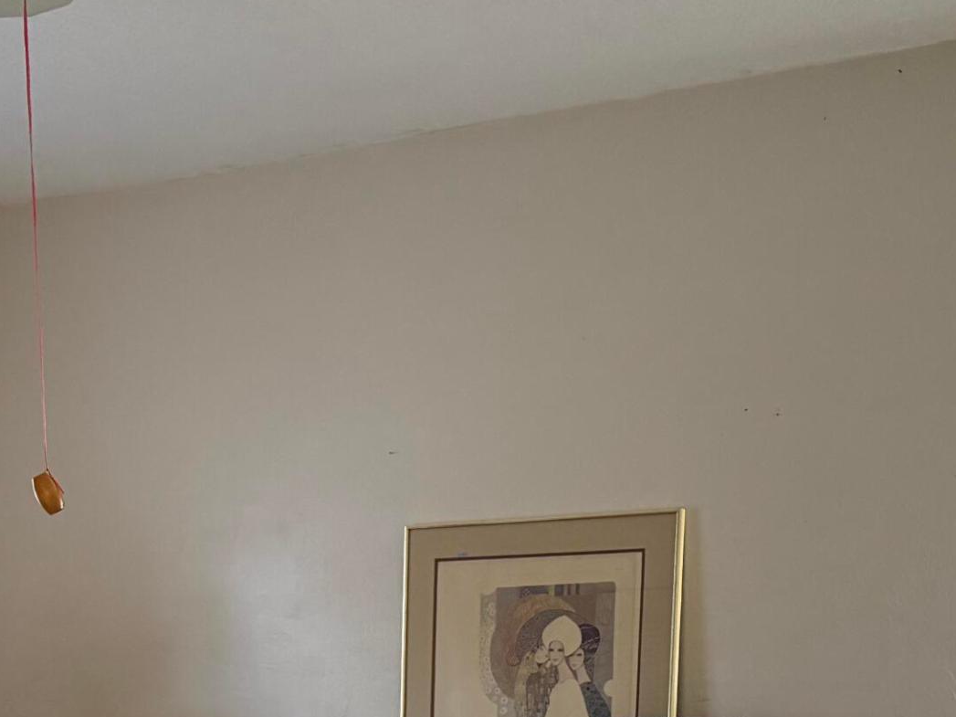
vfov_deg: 20.4
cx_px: 245
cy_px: 921
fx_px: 1823
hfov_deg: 29.0
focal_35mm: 66
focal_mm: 6.76
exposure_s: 1/60
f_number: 1.78
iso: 400
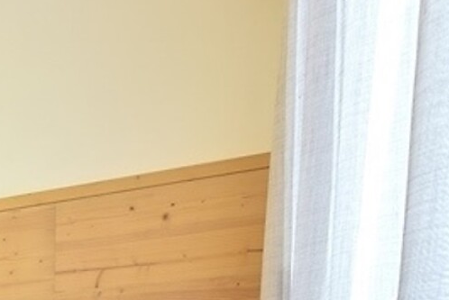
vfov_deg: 21.3
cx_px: -165
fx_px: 674
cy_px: 445
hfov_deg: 28.6
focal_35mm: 54
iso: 320
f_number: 11
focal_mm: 14
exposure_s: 1/1.67
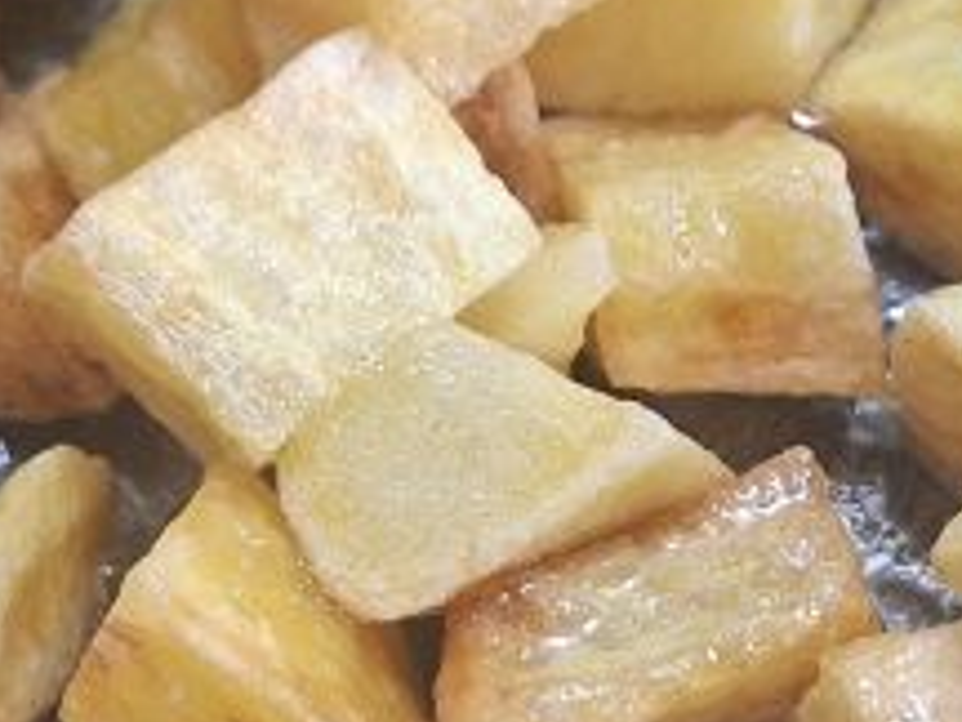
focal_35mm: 109
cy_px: 735
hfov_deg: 18.0
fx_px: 3029
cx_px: 668
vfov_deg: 13.4
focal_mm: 5.54
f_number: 1.8
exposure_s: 1/50
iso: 320
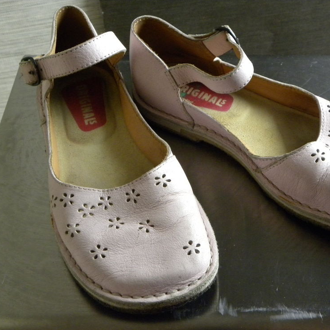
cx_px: 211
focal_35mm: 49
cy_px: 167
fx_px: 528
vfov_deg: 34.7
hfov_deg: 34.5
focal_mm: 7.3
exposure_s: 1/39
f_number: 3.2
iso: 400
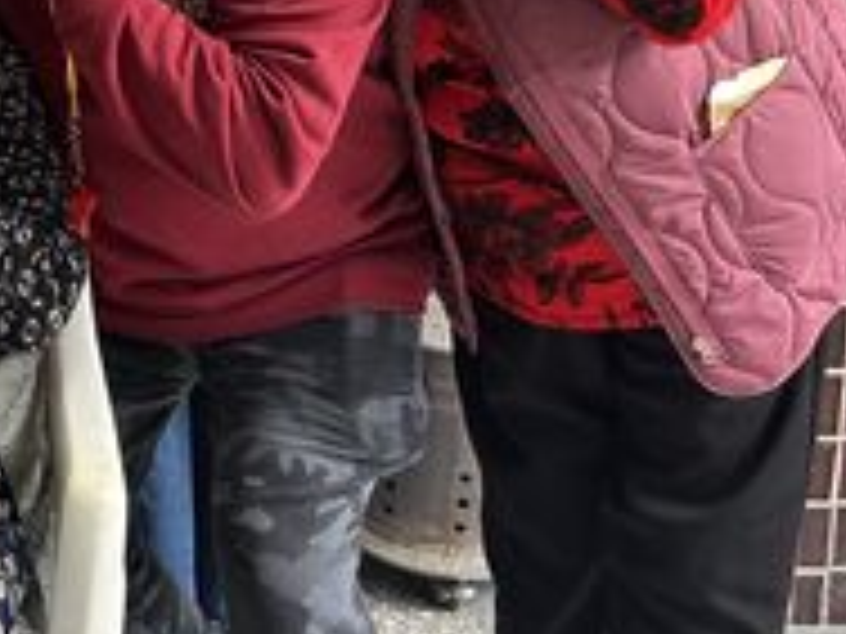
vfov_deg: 17.1
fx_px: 2028
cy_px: -94
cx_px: -220
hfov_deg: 21.5
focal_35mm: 83
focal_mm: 5.7
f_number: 1.5
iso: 100
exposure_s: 1/60
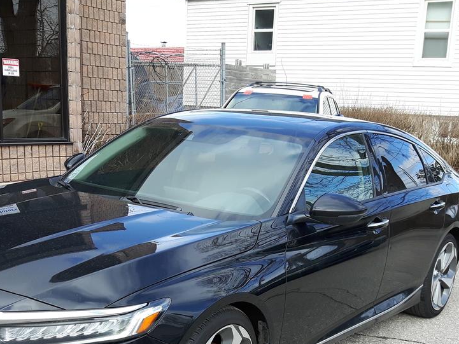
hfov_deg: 34.9
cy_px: 298
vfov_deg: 25.9
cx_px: 211
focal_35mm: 55
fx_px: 729
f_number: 1.9
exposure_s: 1/373
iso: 40
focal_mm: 3.7
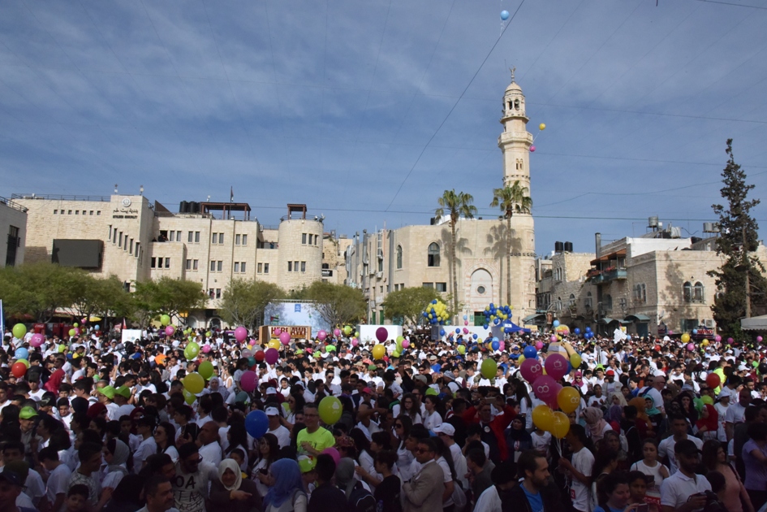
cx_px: 383
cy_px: 252
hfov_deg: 69.4
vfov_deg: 49.6
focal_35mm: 26
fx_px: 554
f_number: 22
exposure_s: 1/2500
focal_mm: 24
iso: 2500
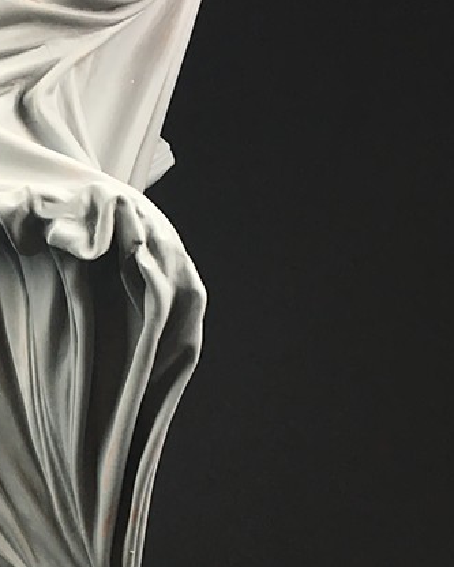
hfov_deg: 25.4
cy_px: 333
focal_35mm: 58
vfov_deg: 32.4
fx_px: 974
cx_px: 45
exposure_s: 1/30
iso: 32
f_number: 2.2
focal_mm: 4.2
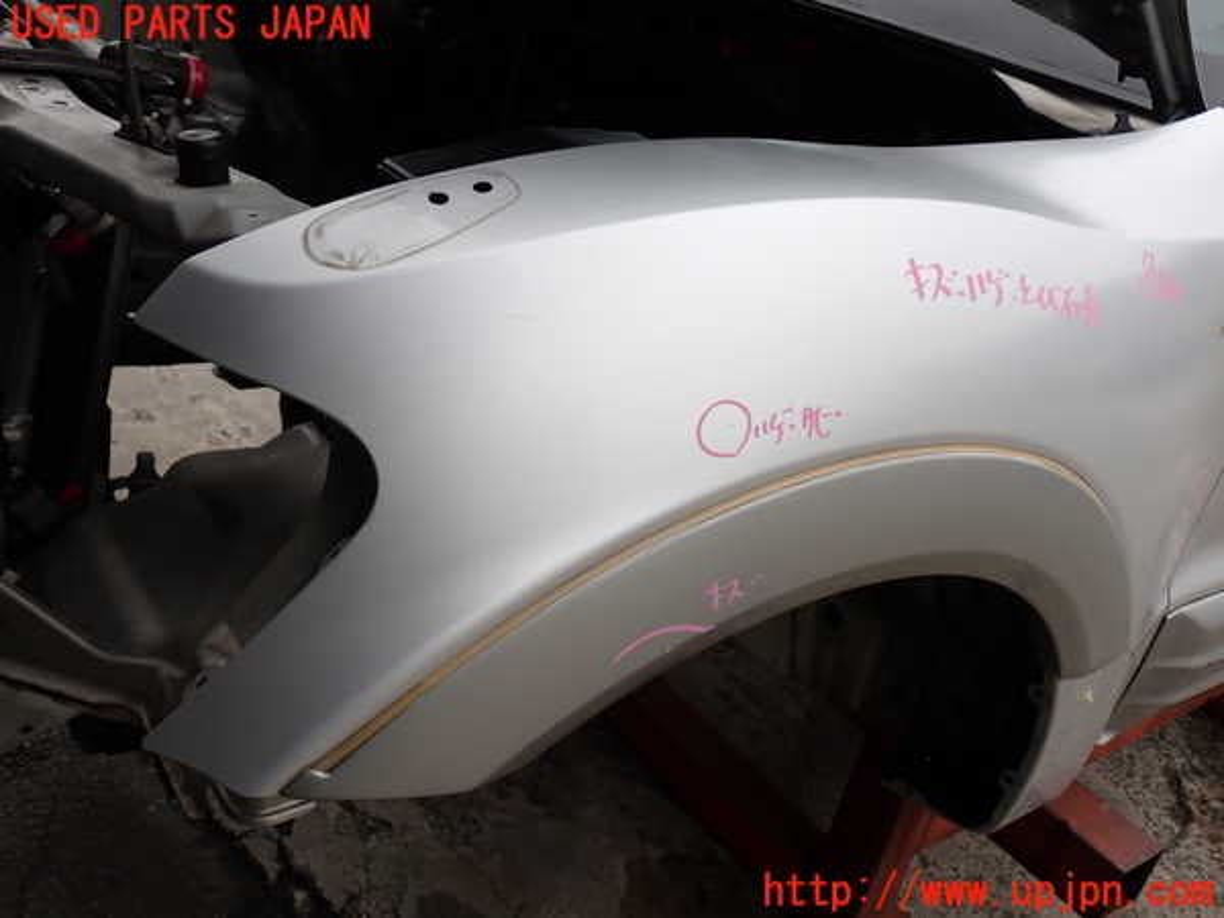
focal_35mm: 32
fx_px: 1131
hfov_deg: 56.8
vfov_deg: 44.2
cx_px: 612
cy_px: 459
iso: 100
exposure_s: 1/250
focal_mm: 5.79
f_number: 3.2
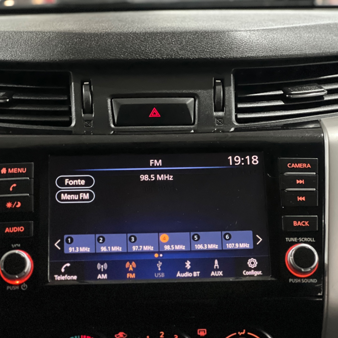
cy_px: 169
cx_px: 165
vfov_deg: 19.1
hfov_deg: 19.1
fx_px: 1005
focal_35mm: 91
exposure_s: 1/15
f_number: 2.8
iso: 1250
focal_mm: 9
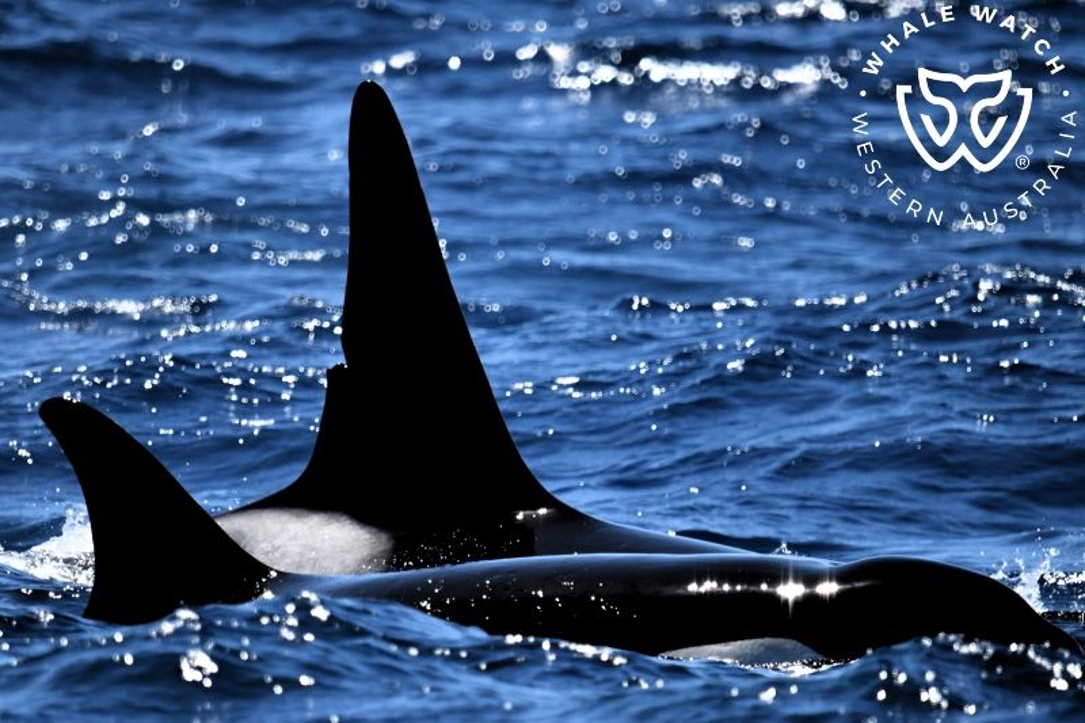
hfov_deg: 3.4
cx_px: 542
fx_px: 18078
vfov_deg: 2.3
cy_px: 362
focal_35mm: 600
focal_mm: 600
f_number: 6.3
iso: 1600
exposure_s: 1/8000
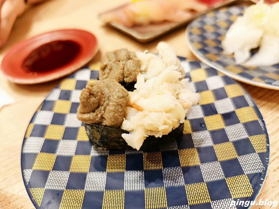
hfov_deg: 73.9
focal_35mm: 23
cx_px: 140
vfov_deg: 58.9
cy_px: 104
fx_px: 185
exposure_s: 1/60
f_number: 1.57
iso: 233
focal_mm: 6.54
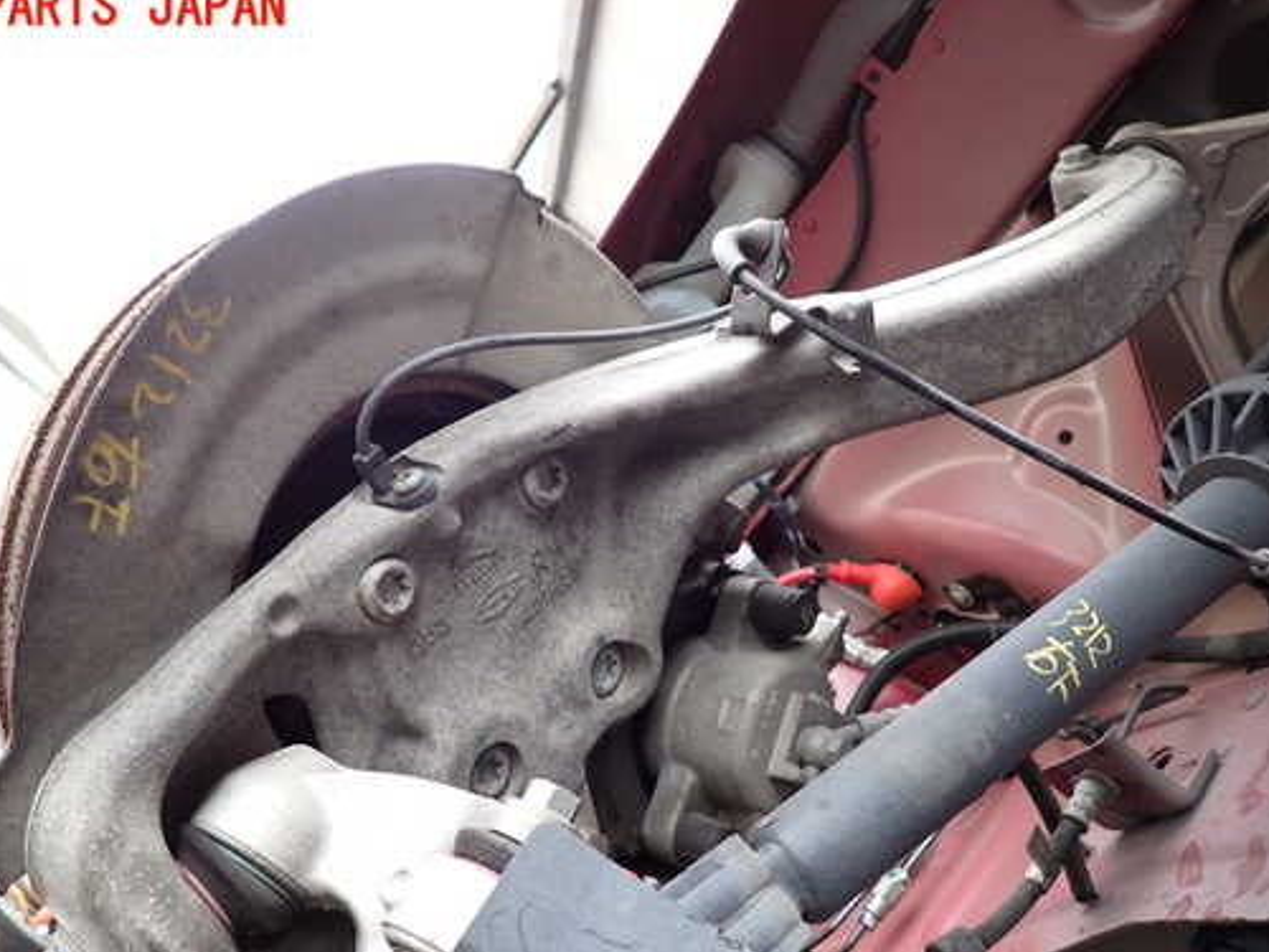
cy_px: 548
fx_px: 1100
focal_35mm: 30
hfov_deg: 59.9
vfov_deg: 46.6
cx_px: 586
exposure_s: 1/125
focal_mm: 4.5
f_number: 2
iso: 100
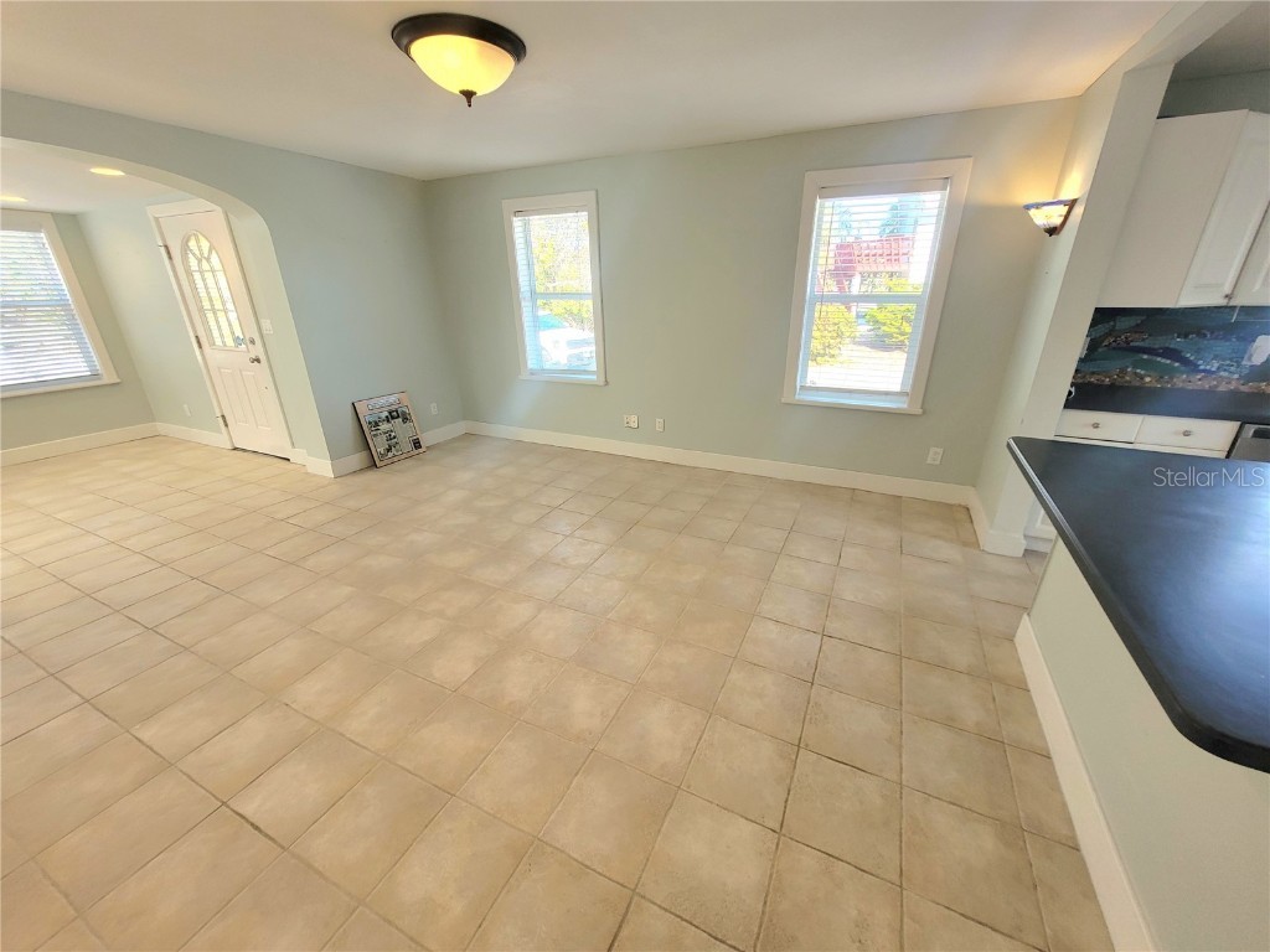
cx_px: 635
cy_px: 476
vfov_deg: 89.9
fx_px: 477
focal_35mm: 13
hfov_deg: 106.2
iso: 64
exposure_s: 1/60.2
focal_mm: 1.74
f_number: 2.2
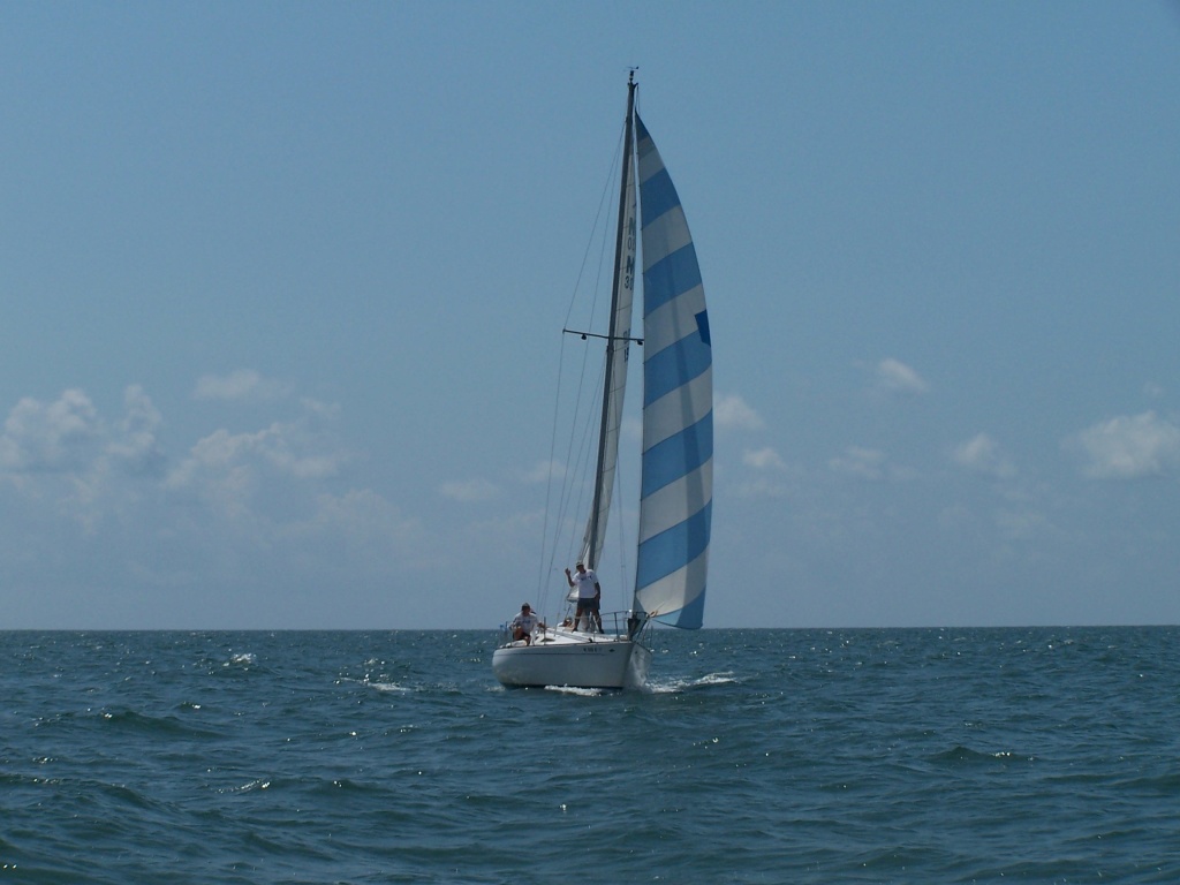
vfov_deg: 14.1
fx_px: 3579
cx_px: 590
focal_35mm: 105
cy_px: 442
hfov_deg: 18.7
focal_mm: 17.5
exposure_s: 1/1000
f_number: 6.3
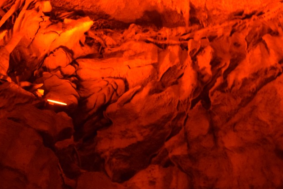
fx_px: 346
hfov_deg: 44.4
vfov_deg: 30.4
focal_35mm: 44
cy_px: 75
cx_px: 160
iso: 6400
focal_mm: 18
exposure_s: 1/5
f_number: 3.5
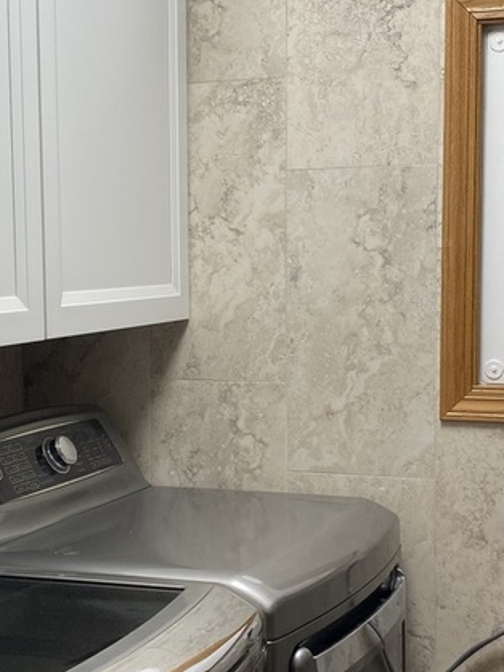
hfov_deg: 21.9
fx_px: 1301
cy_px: 370
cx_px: 186
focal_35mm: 67
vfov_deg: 29.0
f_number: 1.8
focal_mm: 4.25
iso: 80
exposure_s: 1/120
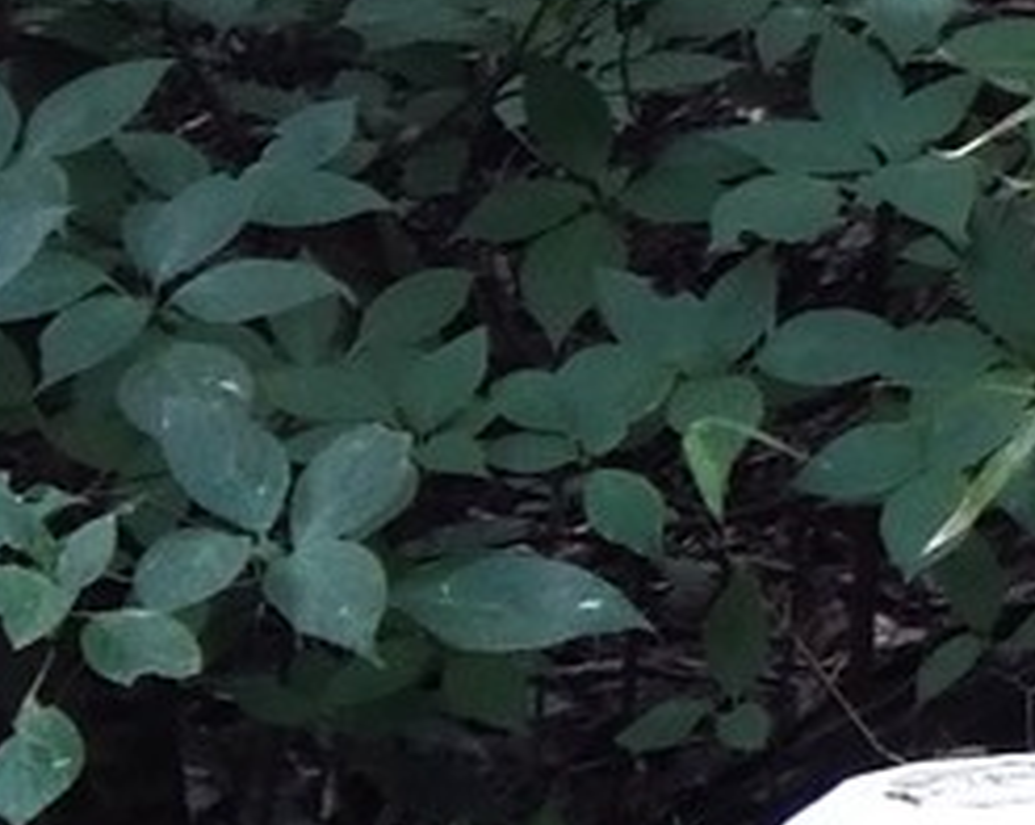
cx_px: 3145
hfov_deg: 8.3
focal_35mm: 196
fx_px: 5997
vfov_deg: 7.9
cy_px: 268
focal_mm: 3.8
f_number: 2
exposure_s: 1/50.1
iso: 125
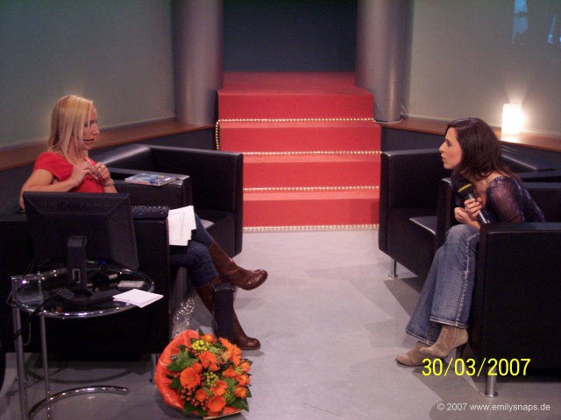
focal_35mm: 52
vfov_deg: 28.0
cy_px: 210
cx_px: 280
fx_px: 843
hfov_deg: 36.8
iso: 200
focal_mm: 10.7
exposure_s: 1/15
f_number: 4
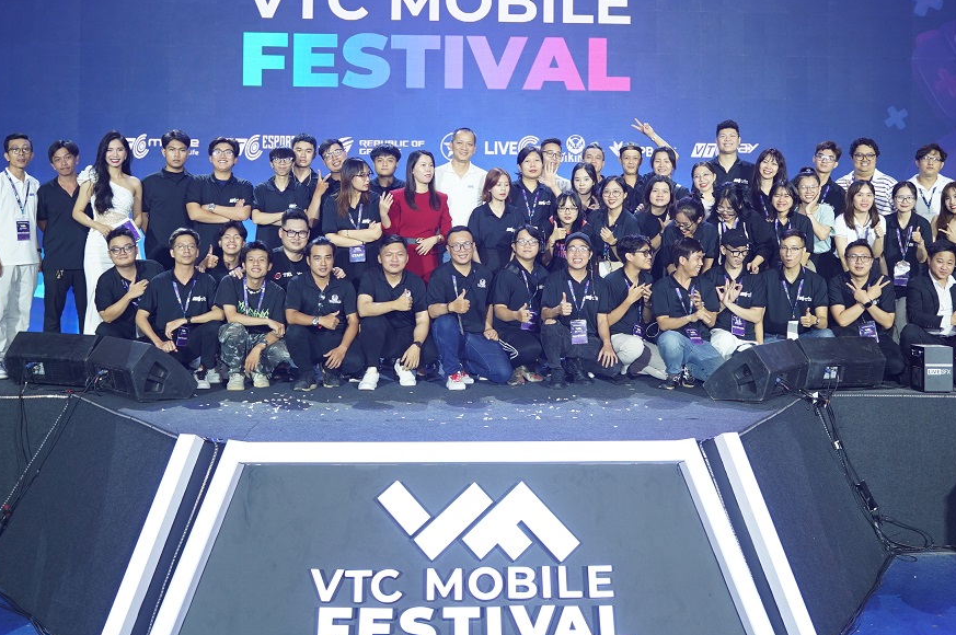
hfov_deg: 44.5
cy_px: 203
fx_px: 1167
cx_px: 488
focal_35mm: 44
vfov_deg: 30.2
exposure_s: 1/125
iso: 640
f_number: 2.8
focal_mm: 32
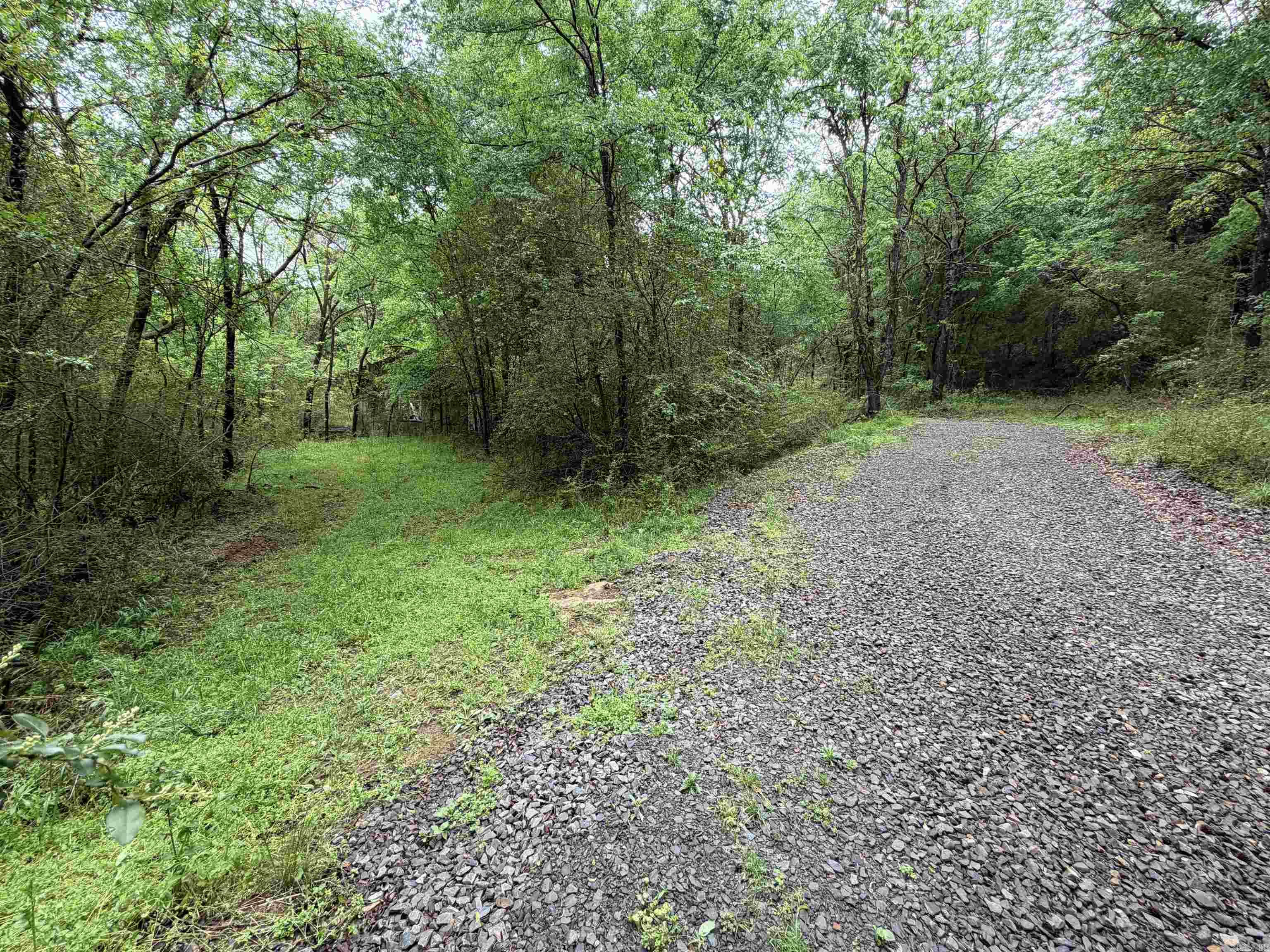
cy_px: 476
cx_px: 635
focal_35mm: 14
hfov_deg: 102.1
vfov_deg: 85.7
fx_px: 514
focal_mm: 2.22
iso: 50
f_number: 2.2
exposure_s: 1/121
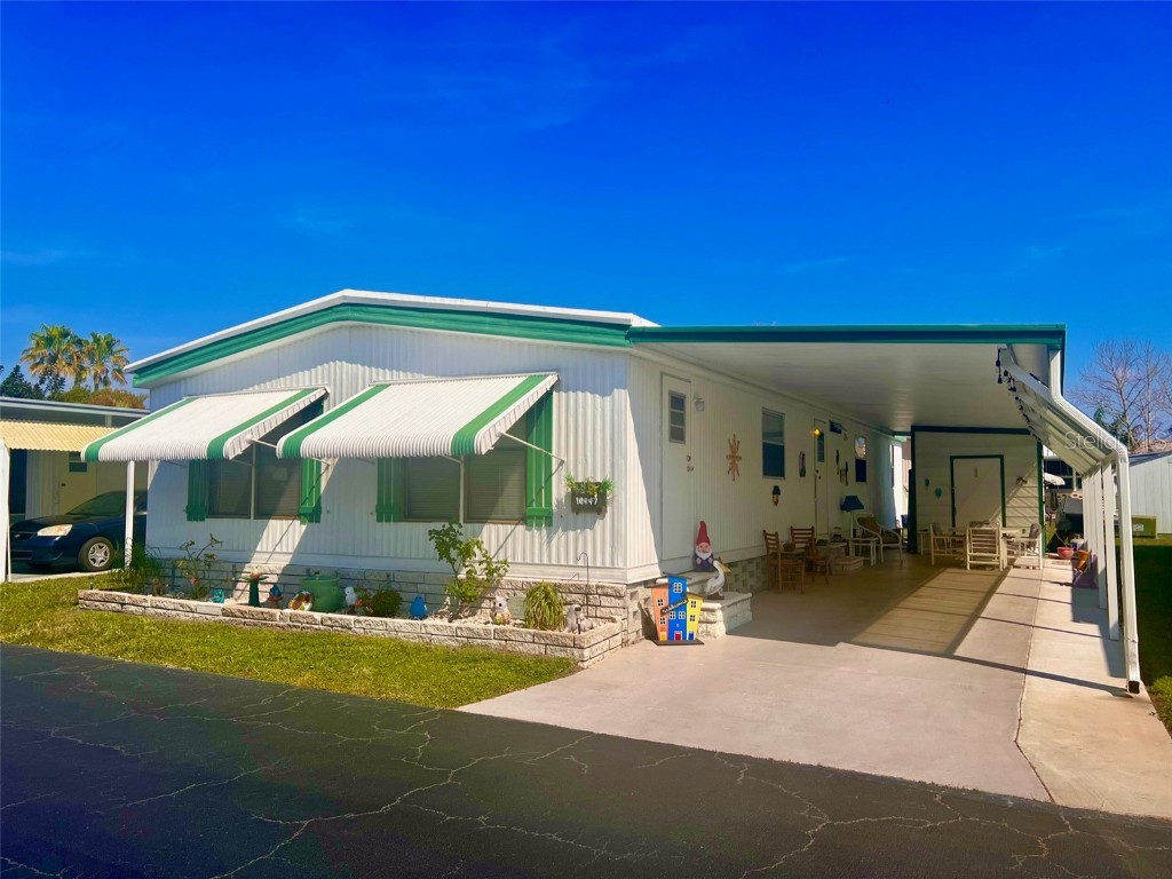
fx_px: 880
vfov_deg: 53.1
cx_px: 586
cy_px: 440
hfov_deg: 67.3
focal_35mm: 26
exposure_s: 1/7463
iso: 50
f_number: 1.5
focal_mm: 5.7
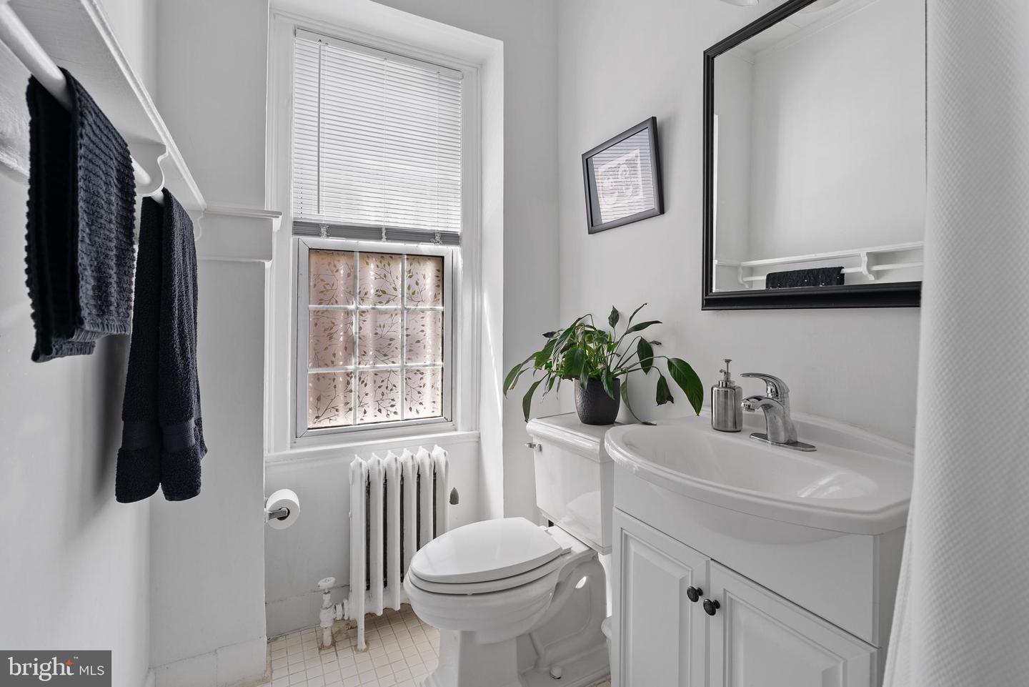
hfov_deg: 96.7
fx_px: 457
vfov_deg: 73.8
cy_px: 344
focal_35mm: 16
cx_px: 514
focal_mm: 16
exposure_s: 1/1.67
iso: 200
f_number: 8
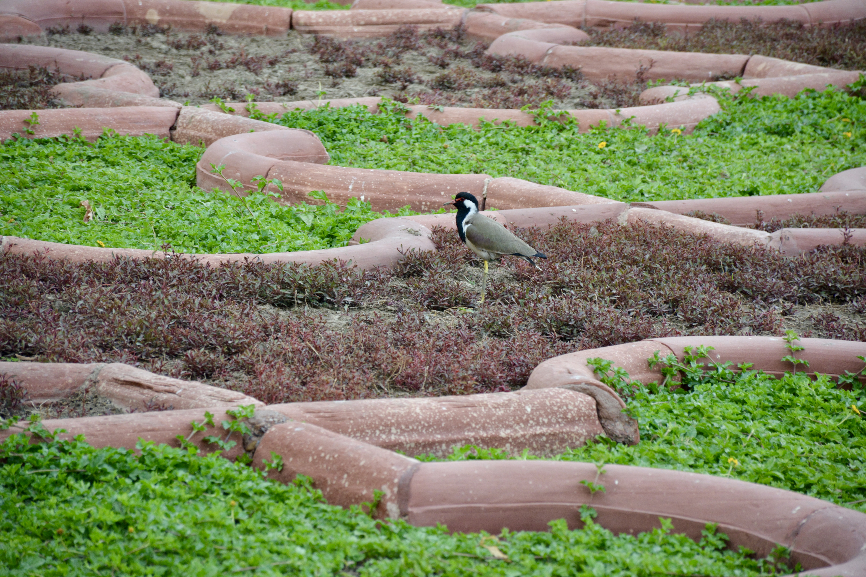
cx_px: 433
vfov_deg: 6.5
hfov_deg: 9.8
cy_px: 288
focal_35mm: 210
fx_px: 5051
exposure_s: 1/200
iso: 800
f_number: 5.6
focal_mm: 140
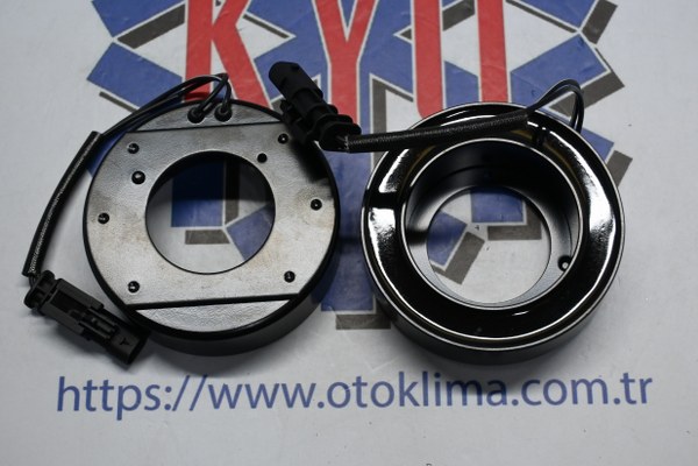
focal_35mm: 58
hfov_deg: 34.2
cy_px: 233
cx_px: 349
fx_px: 1134
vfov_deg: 23.2
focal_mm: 39
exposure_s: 1/125
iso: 1000
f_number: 5.6
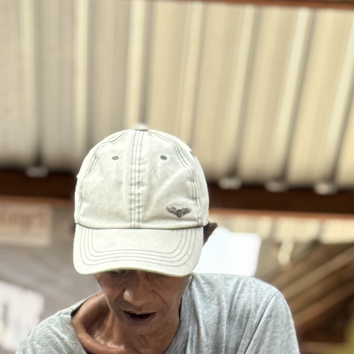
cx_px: 183
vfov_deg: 9.9
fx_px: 1909
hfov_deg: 10.6
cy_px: 669
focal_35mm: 165
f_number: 1.78
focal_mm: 6.76
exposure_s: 1/164
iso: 50
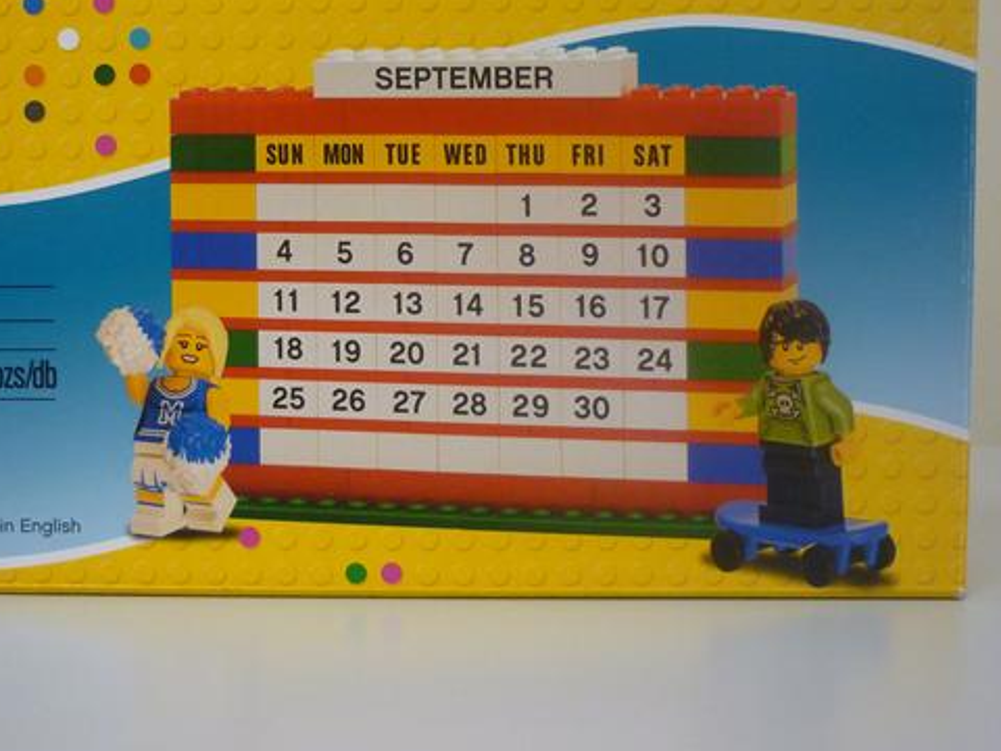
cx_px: 400
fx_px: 1272
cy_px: 317
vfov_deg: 32.8
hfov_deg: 42.7
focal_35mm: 44
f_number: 2.8
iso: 250
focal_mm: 5.5
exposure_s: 1/30
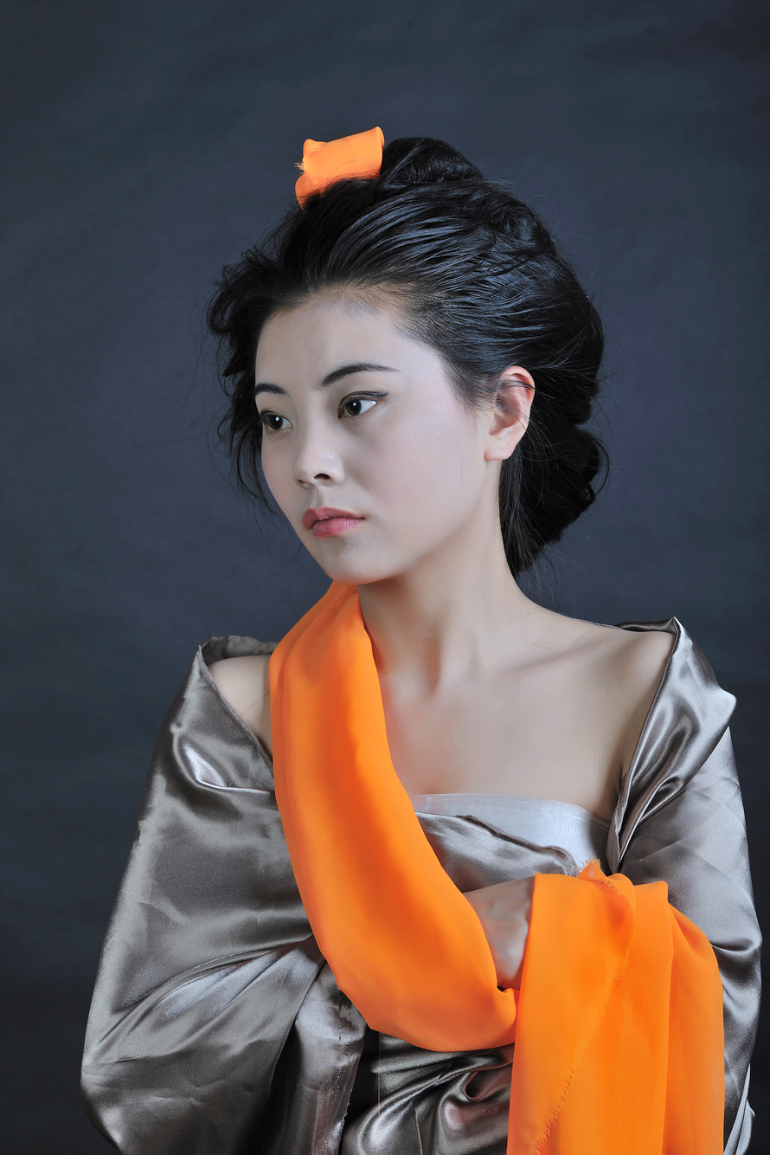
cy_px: 578
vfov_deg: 23.6
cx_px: 382
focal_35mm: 86
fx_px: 2758
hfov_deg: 15.9
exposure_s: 1/200
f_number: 9
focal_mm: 85
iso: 100
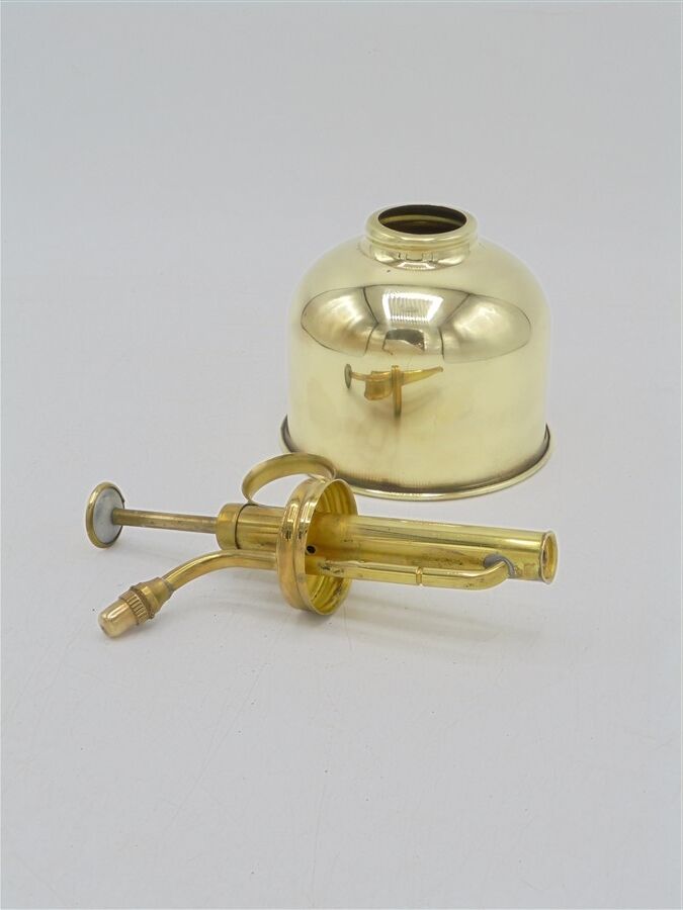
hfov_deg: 22.9
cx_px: 342
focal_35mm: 64
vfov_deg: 30.3
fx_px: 1684
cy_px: 455
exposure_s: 1/160
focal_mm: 11.5
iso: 100
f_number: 5.6
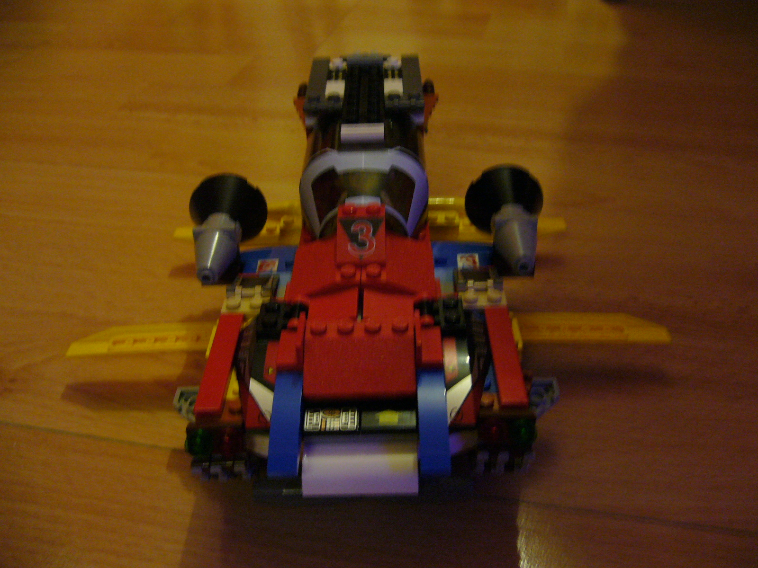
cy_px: 284
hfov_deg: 52.6
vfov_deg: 40.7
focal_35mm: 35
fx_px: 766
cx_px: 379
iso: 200
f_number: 2.8
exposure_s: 1/8
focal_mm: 5.8
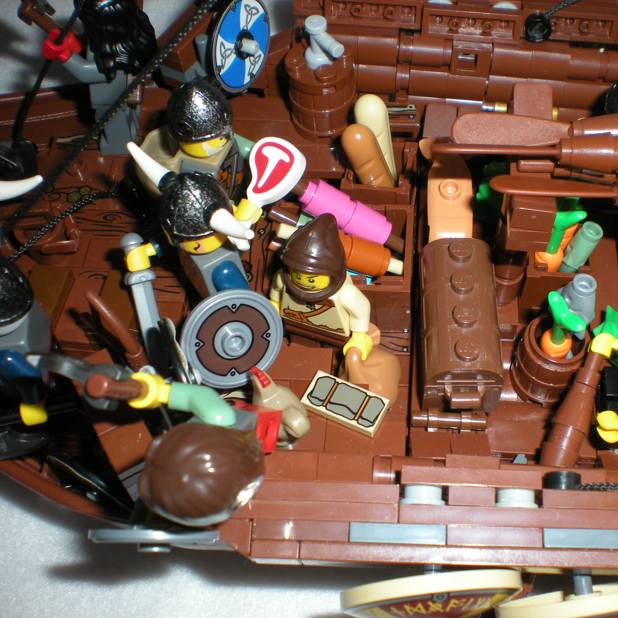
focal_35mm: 45
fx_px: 909
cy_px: 310
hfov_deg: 37.2
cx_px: 408
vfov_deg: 37.6
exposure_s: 1/60
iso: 64
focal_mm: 6.3
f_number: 4.6
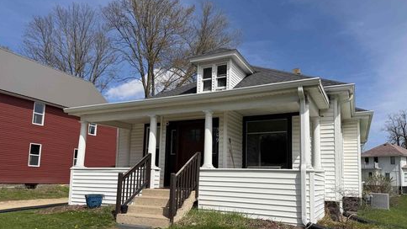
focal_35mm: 27
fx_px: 291
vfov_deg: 42.5
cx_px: 204
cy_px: 146
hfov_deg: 69.9
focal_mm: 6.76
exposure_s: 1/8130
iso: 80
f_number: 1.78
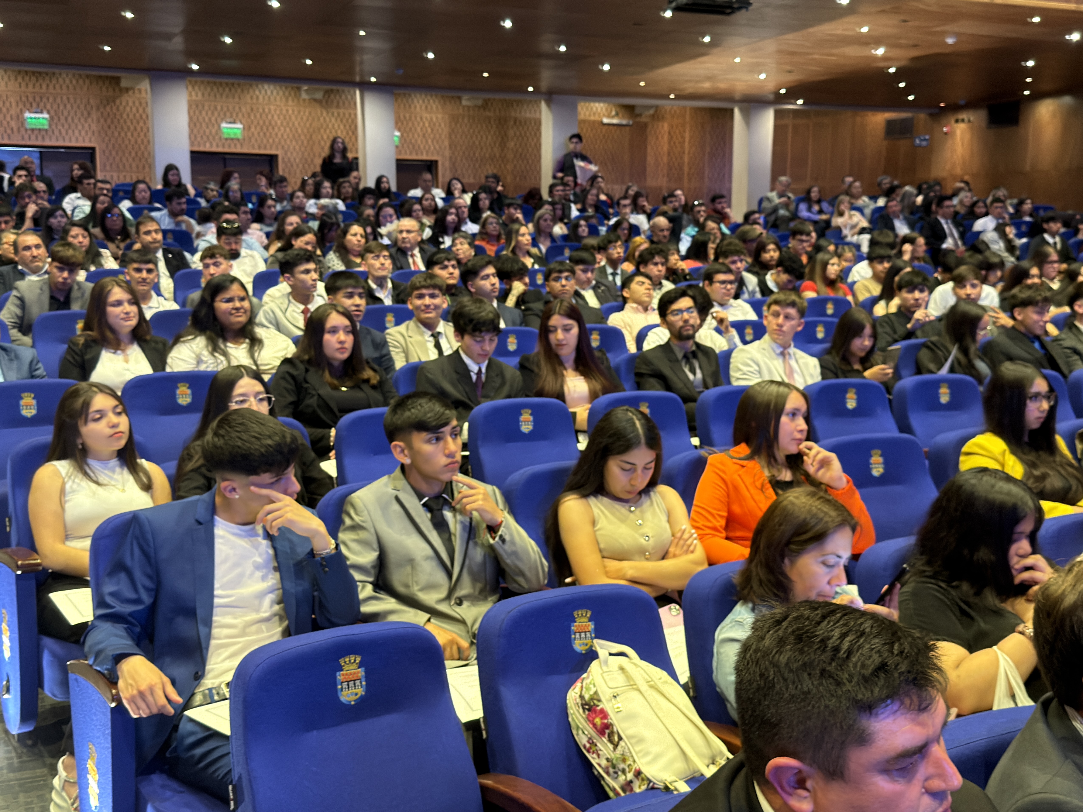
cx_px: 542
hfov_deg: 47.9
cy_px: 406
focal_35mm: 39
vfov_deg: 36.8
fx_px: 1220
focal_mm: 6.76
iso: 500
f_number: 1.78
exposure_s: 1/33
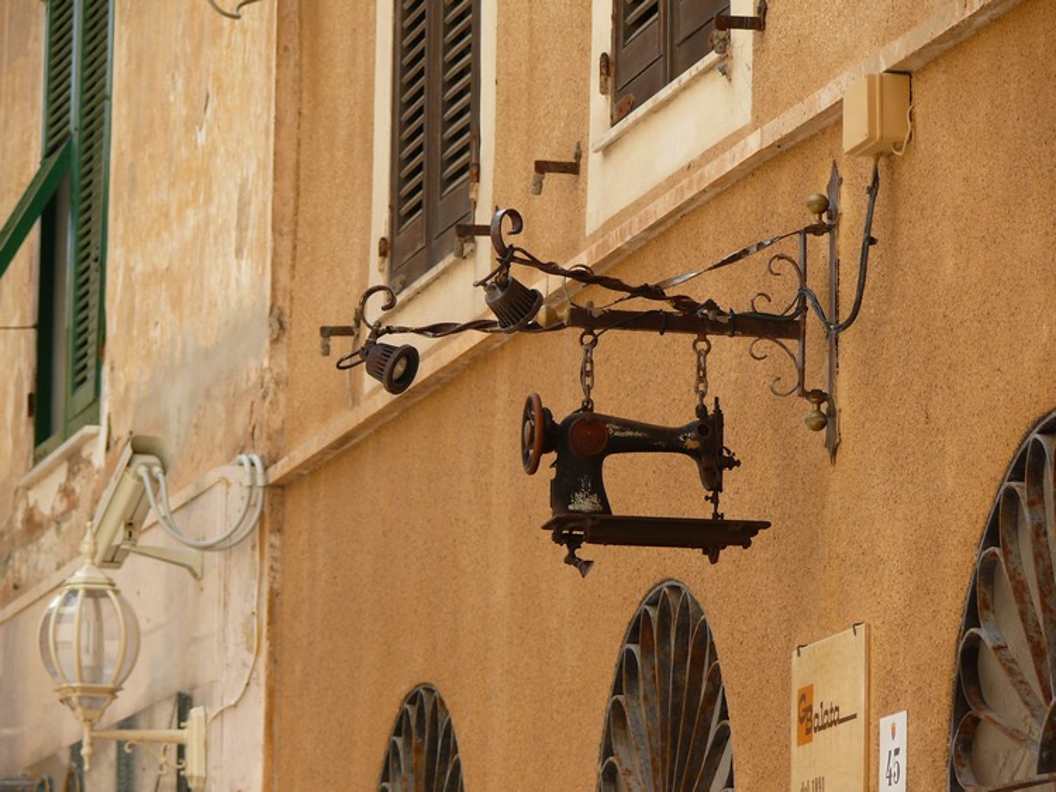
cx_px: 528
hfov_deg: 9.3
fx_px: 6496
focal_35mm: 213
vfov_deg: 7.0
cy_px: 396
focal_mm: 45.1
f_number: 4
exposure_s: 1/125
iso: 100
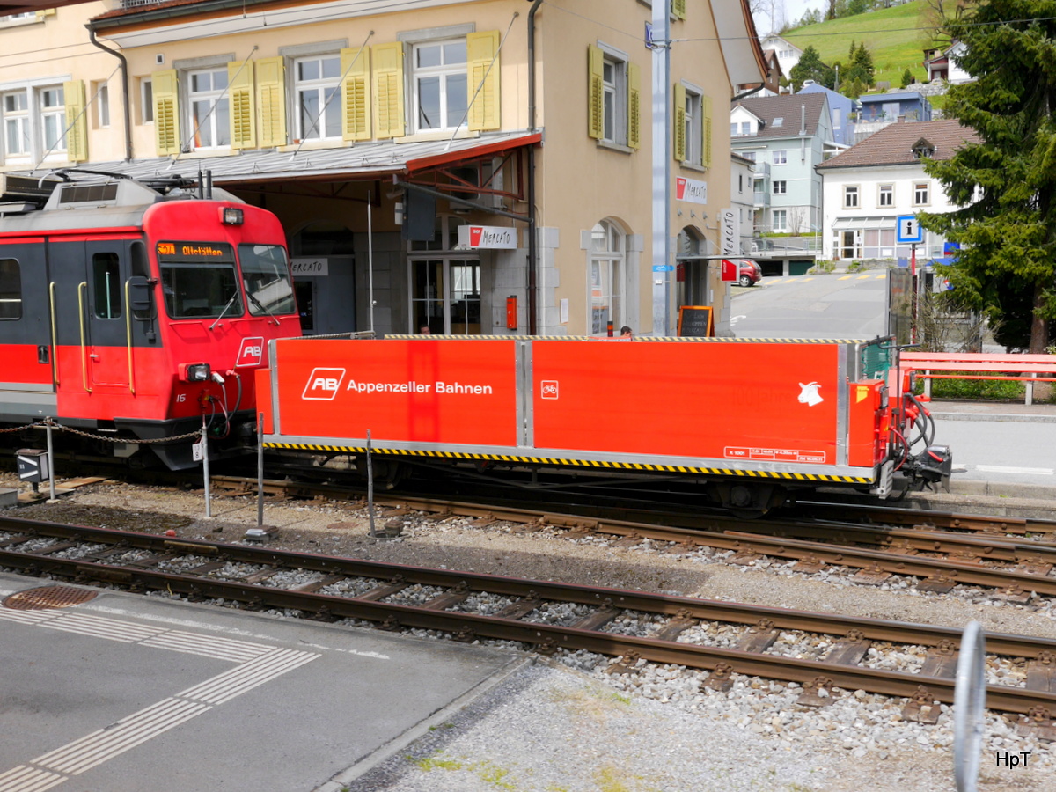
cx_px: 528
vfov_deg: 39.7
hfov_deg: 51.4
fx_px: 1098
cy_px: 396
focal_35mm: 36
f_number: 7.1
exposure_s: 1/320
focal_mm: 18
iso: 160
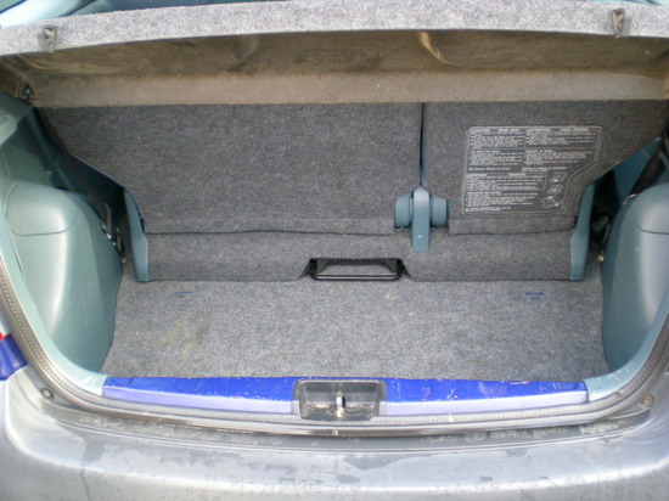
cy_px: 250
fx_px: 734
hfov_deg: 49.0
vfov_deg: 37.7
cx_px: 334
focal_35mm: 38
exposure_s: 1/40
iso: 200
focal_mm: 6.3
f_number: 3.1
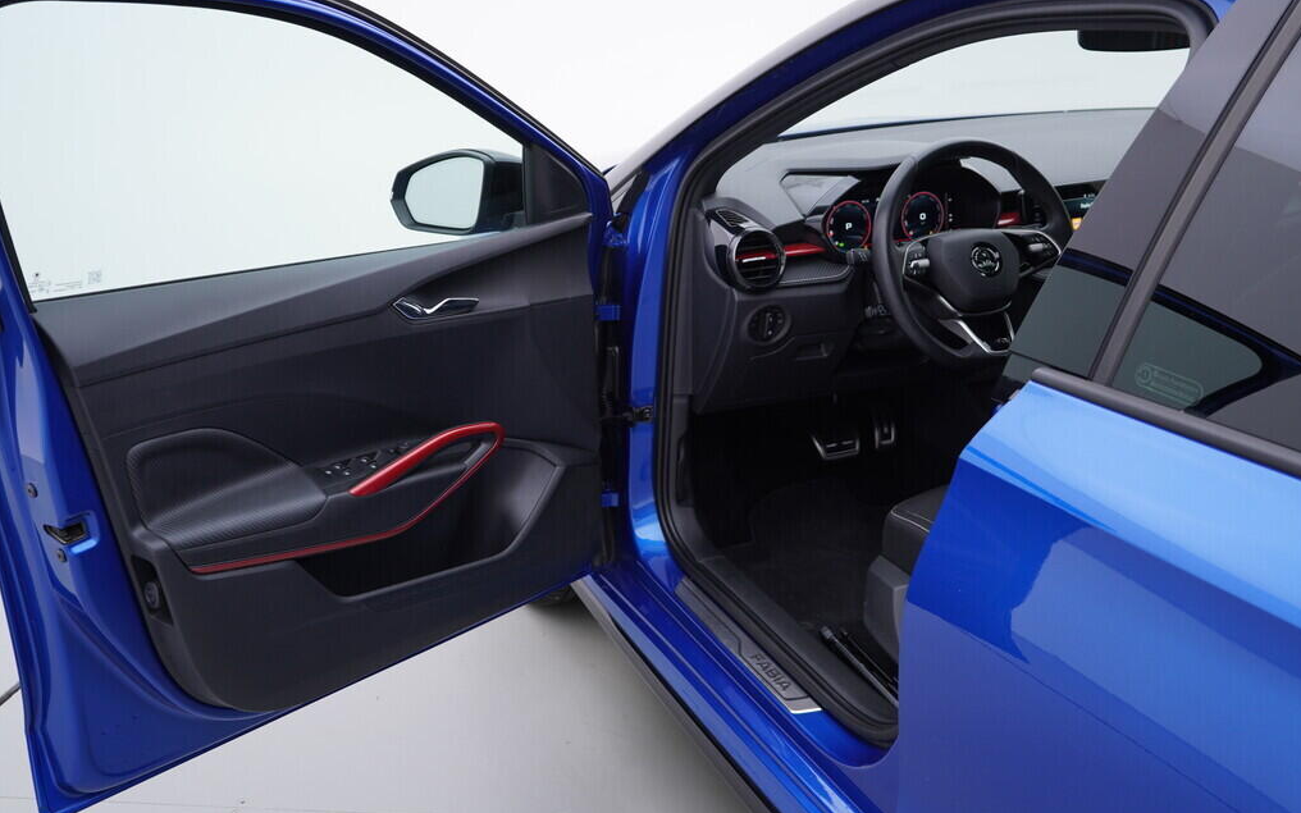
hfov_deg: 52.7
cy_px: 383
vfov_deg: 34.4
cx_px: 653
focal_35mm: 37
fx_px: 1312
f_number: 3.2
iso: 125
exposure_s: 1/60
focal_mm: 24
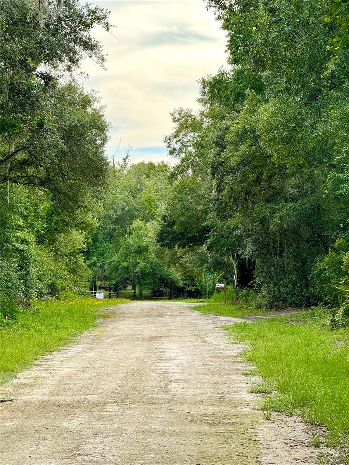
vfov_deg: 16.4
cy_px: 232
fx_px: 1613
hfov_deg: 12.3
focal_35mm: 120
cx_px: 174
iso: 50
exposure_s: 1/572
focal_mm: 15.66
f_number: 2.8
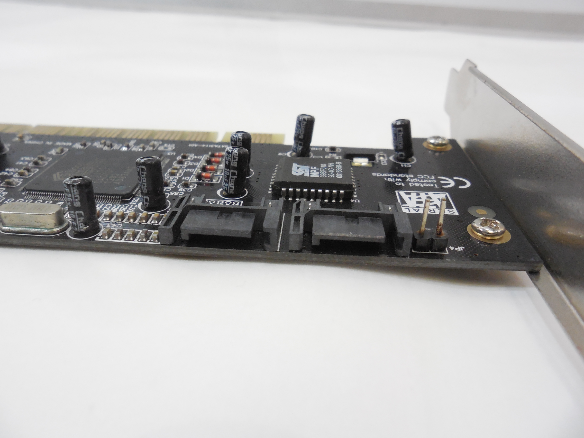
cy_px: 219
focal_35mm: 26
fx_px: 439
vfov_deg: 53.1
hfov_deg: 67.3
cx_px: 292
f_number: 3.5
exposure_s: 1/250
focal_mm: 4.6
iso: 640
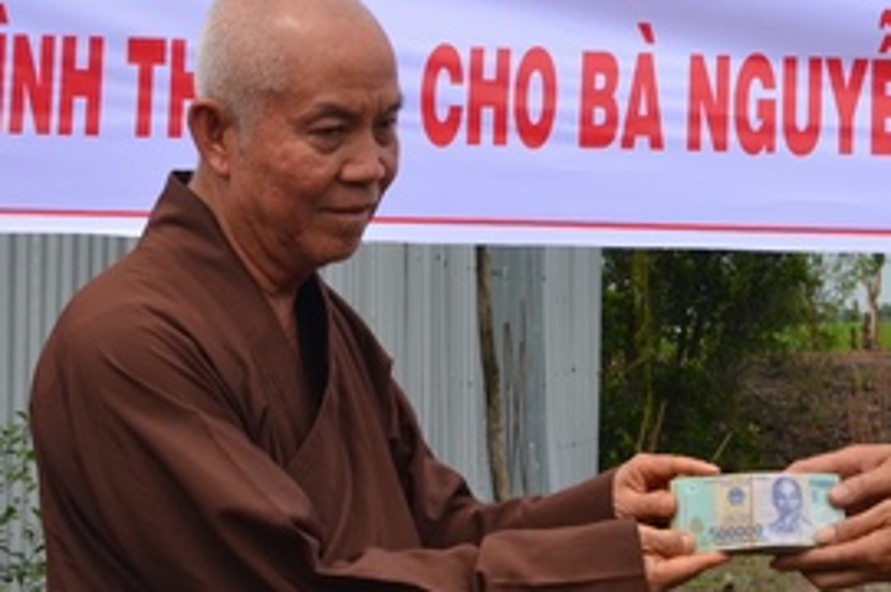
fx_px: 2843
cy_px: 77
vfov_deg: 11.8
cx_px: 825
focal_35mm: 115
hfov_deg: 17.5
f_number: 10
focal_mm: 32
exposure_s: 1/400
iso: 250
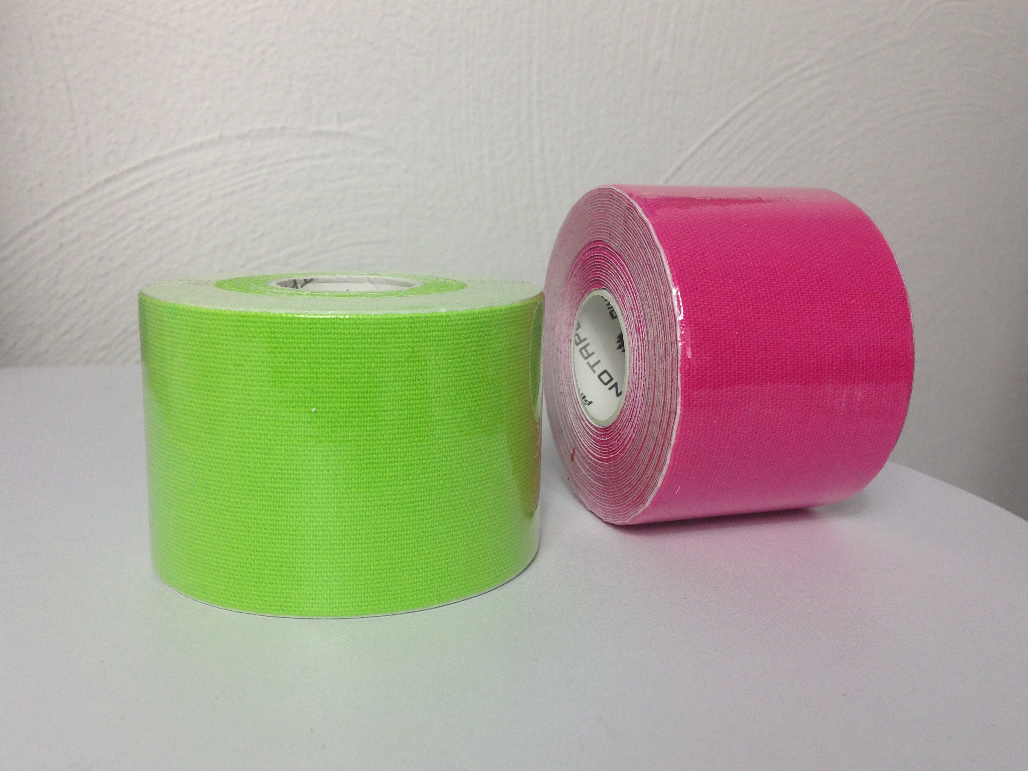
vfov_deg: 40.7
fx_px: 1039
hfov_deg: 52.6
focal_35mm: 35
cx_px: 512
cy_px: 391
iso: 80
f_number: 2.4
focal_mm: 4.12
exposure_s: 1/120
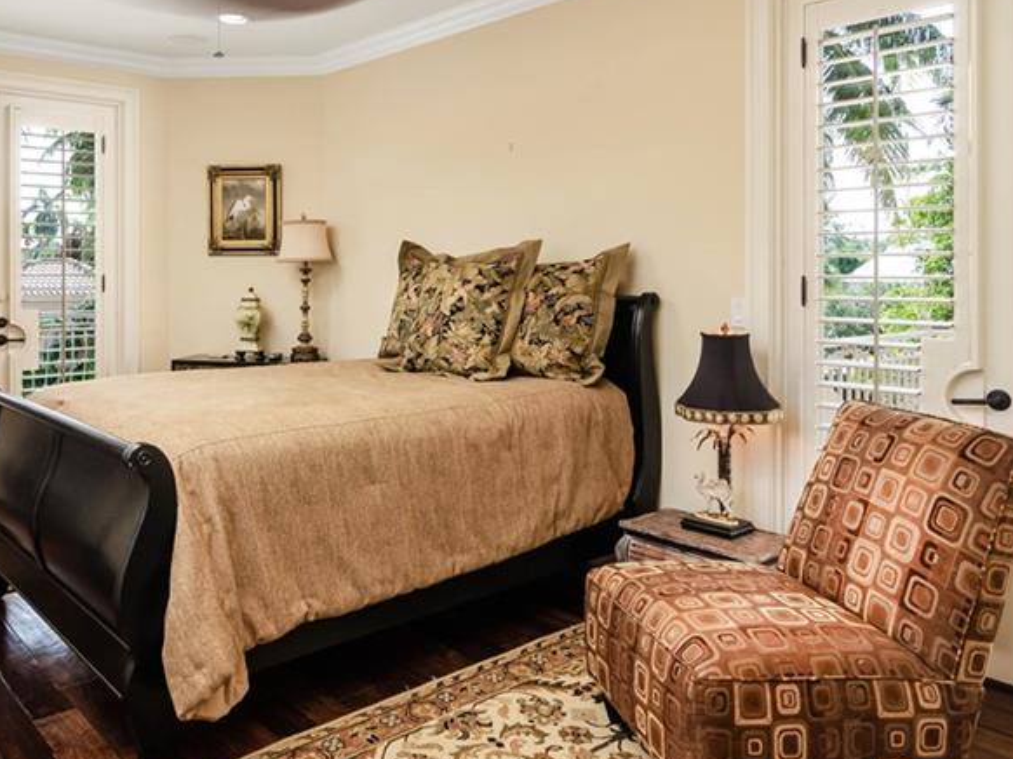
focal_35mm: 28
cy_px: 260
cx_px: 397
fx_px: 814
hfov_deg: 63.1
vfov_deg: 49.2
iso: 200
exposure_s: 1/80
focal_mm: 11
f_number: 10
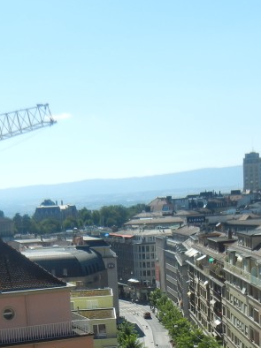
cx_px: 123
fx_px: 785
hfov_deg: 18.9
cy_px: 337
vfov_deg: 24.1
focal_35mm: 78
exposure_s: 1/375
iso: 160
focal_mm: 5.4
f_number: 7
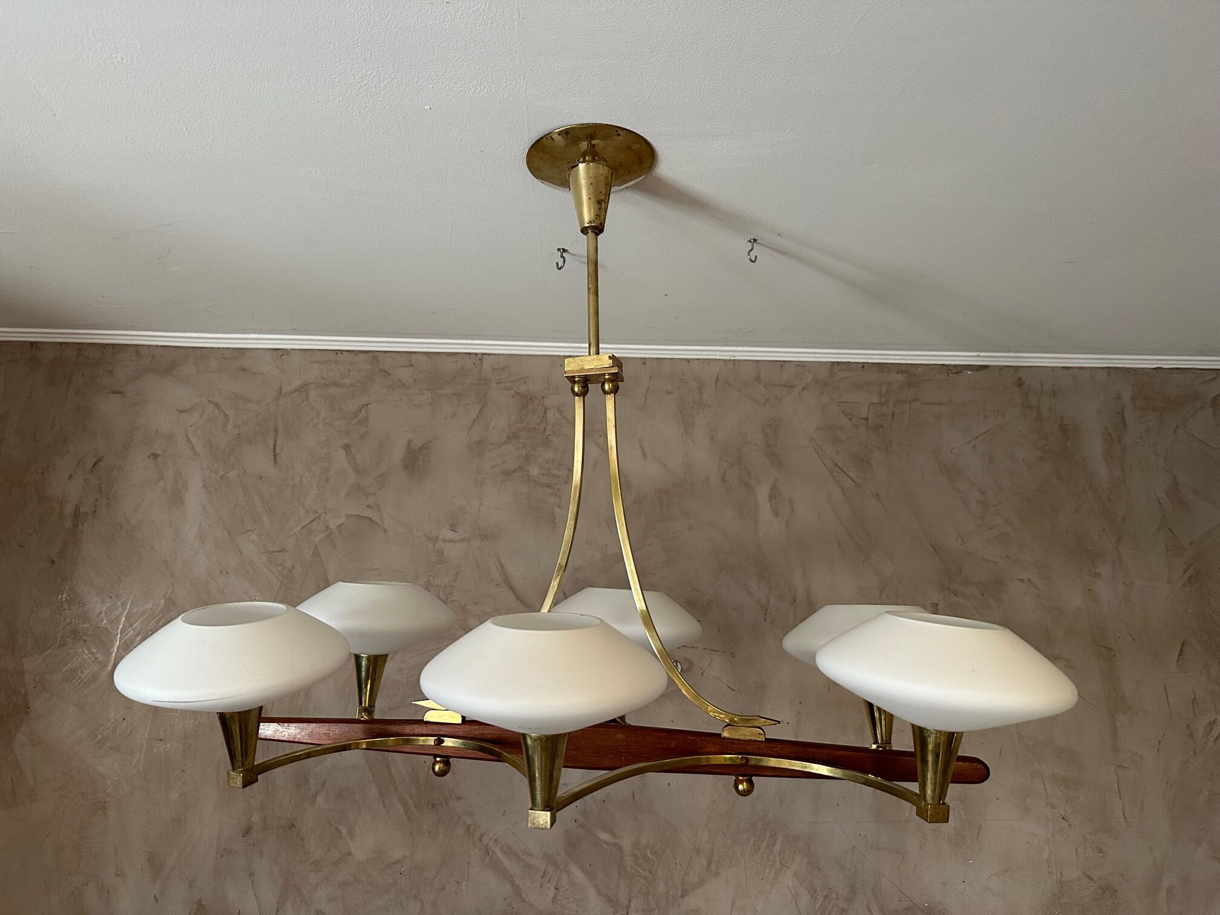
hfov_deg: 71.6
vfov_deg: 56.8
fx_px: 846
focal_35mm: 24
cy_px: 458
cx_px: 610
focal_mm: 6.86
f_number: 1.78
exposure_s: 1/50
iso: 250
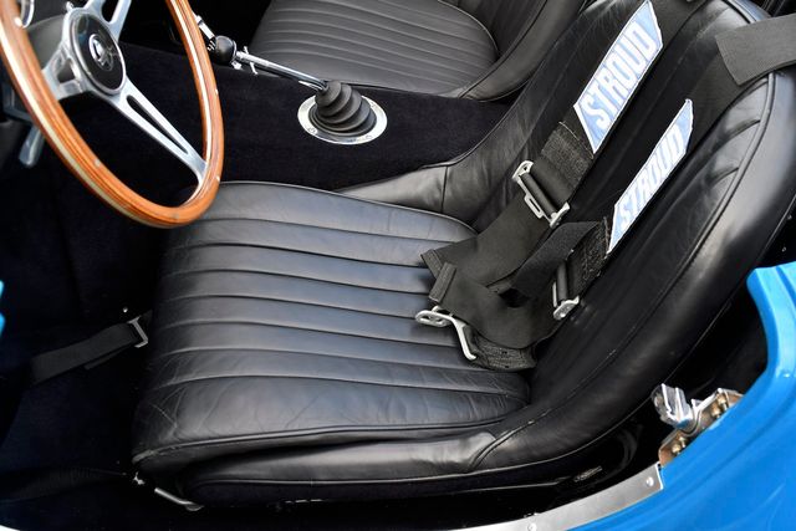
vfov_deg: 36.9
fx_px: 796
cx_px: 398
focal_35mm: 36
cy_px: 266
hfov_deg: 53.1
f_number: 5
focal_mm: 24
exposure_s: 1/160
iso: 400
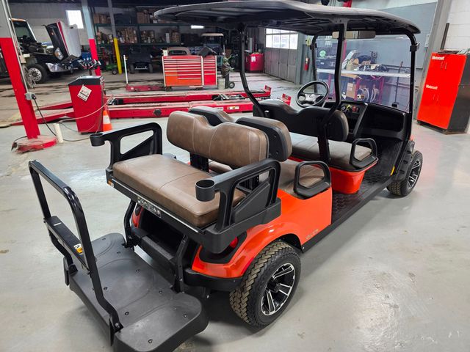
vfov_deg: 58.9
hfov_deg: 73.9
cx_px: 235
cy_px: 176
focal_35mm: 23
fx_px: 312
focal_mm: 6.3
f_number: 1.7
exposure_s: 1/120
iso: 200
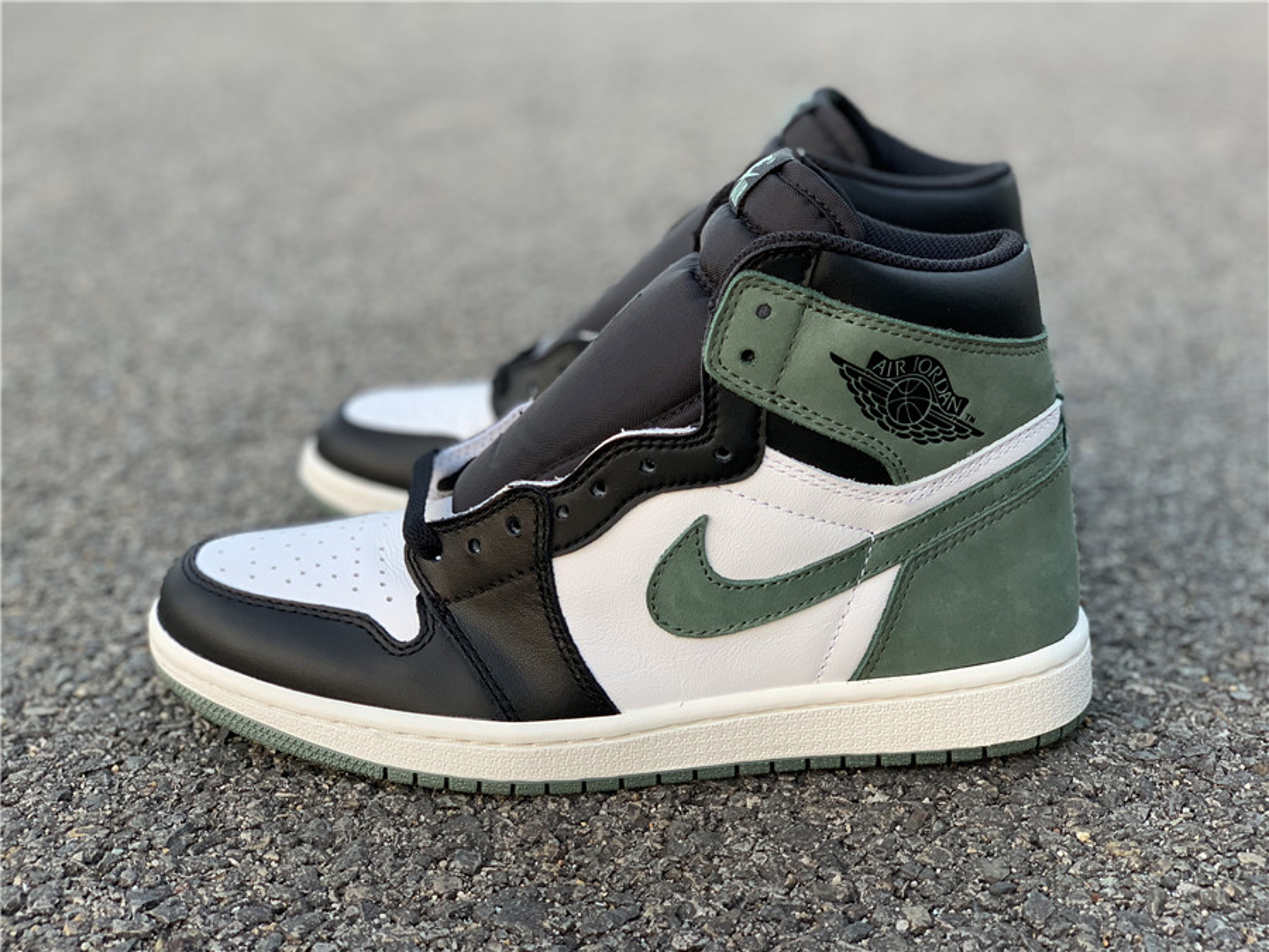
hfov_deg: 36.8
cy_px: 476
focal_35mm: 52
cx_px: 634
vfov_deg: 28.0
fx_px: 1906
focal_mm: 6
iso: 80
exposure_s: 1/122
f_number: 2.4
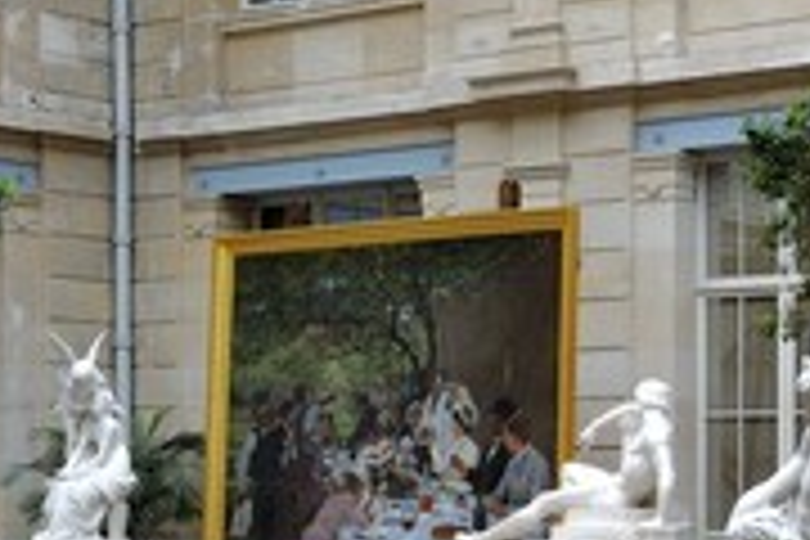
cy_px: 423
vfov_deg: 13.9
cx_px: 544
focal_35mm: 98
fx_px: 2205
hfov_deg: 20.7
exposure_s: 1/160
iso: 800
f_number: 6.3
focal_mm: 42
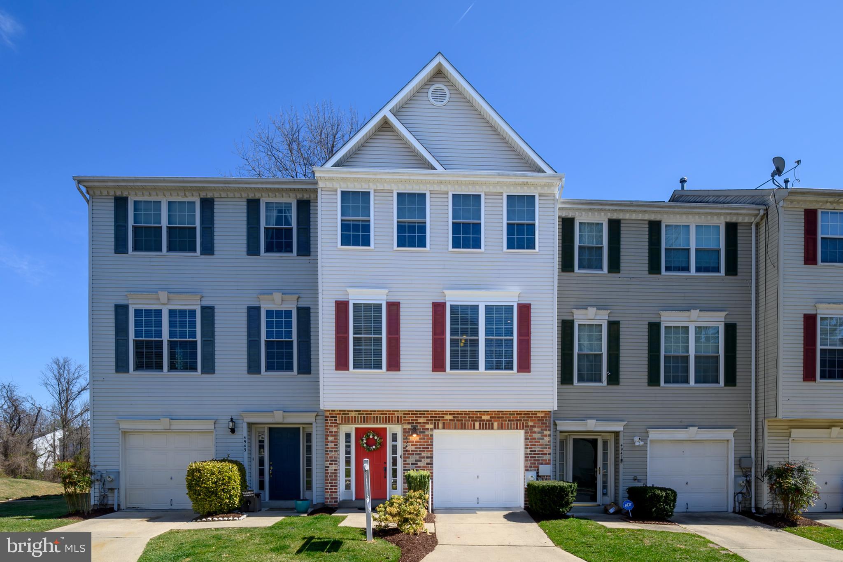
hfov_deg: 86.9
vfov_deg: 64.5
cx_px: 422
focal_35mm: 19
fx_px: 445
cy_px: 281
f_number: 16
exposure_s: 1/250
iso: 250
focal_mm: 19
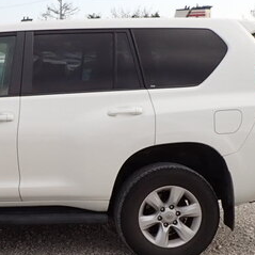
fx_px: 617
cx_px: -2
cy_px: 136
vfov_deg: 23.4
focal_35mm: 74
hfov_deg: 22.4
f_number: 2.8
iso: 100
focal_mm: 4.5
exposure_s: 1/800
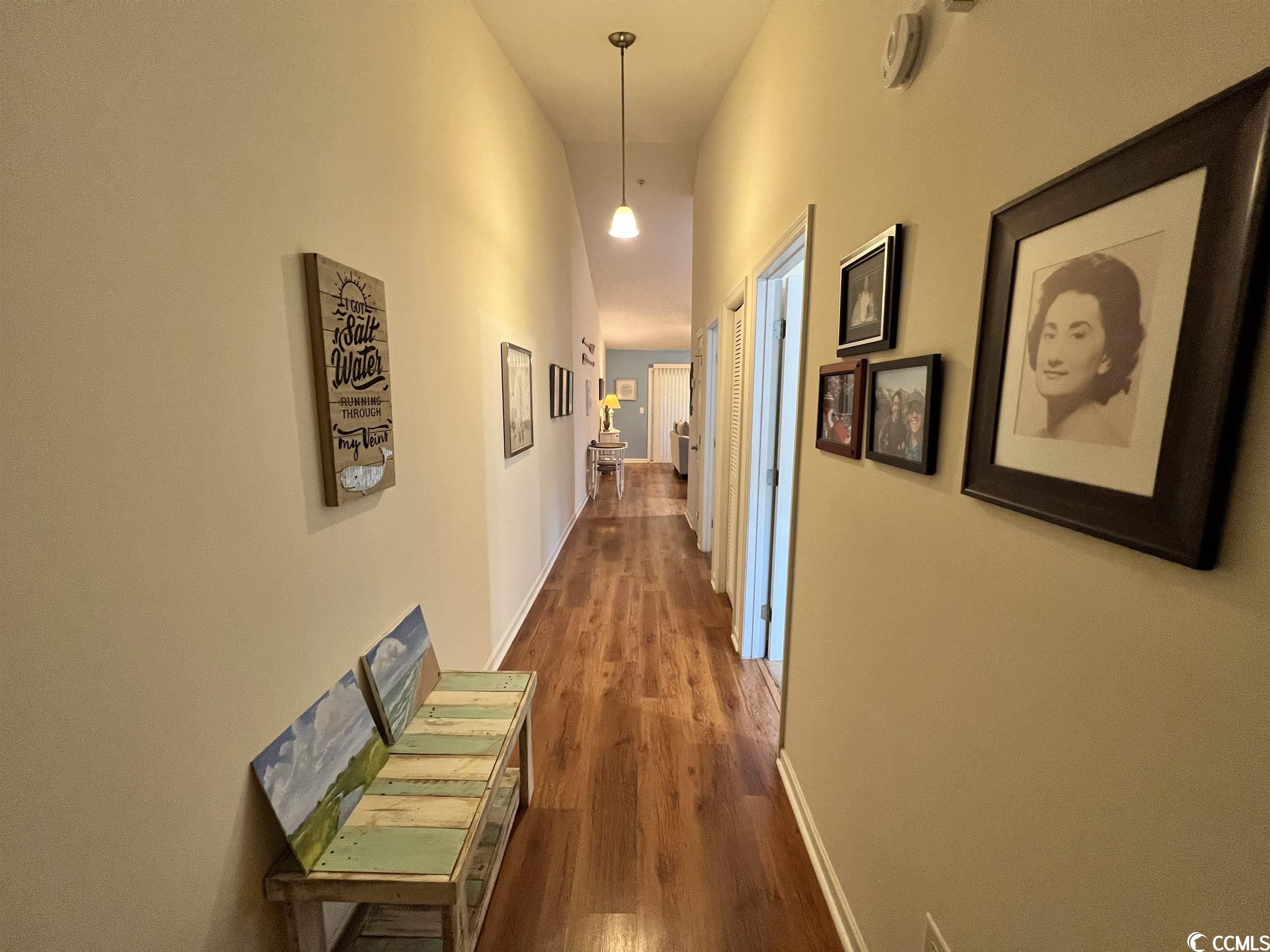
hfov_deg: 106.2
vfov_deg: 89.9
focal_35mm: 13
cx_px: 635
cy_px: 476
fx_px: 477
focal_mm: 1.57
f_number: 1.8
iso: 320
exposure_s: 1/60
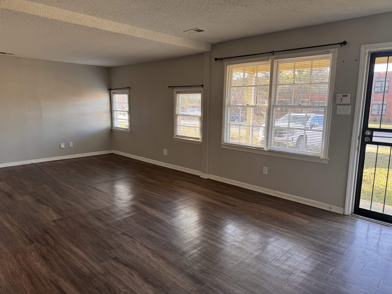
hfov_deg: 71.6
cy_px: 147
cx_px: 196
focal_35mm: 24
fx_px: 272
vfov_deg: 56.8
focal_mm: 6.76
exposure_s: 1/120
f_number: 1.78
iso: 125
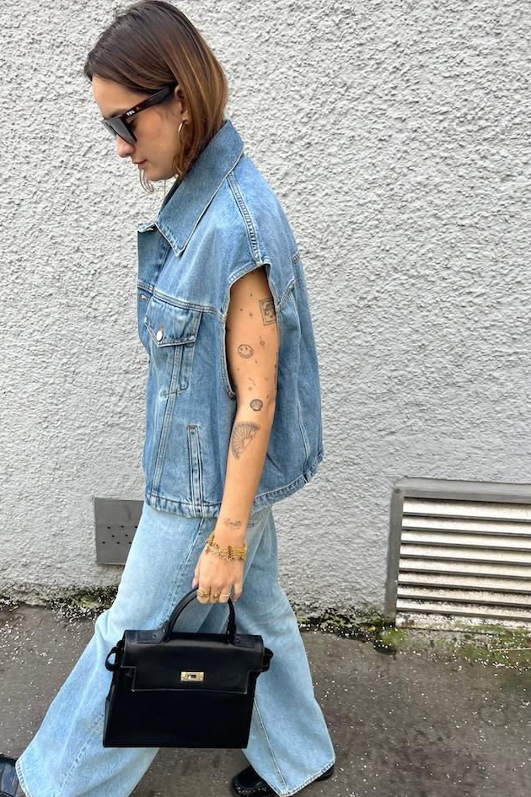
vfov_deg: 65.5
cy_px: 392
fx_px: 619
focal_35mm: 28
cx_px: 246
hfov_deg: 46.4
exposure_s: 1/149
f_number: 1.5
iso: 32
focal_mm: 5.7
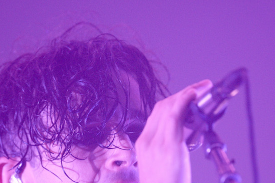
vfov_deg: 1.9
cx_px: 126
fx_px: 5564
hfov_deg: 2.8
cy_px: 166
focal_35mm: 729
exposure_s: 1/500
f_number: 2.8
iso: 3200
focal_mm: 400
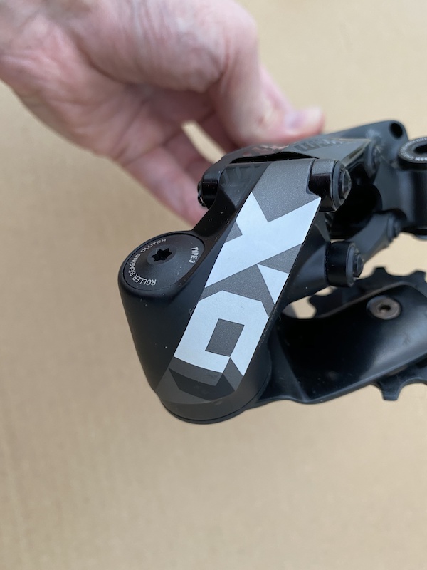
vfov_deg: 67.3
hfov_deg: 53.1
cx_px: 214
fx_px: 428
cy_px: 285
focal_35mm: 26
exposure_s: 1/62
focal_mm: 4.25
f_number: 1.8
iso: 125
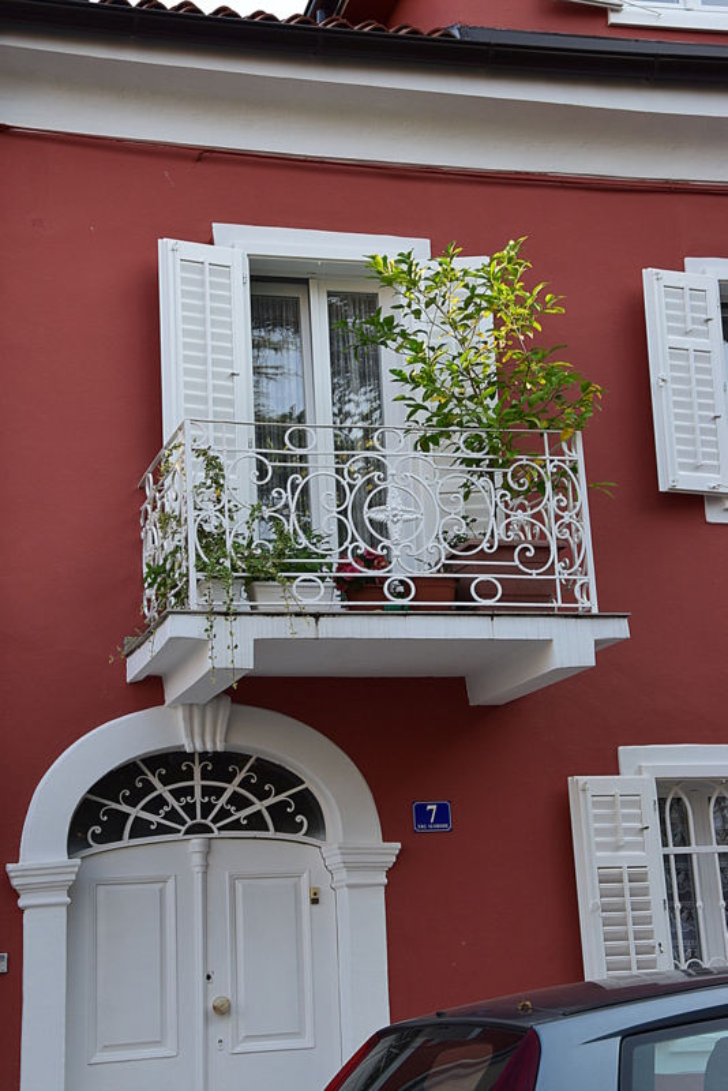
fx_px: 1818
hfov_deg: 22.6
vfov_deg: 33.4
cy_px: 546
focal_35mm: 60
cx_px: 364
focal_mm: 40
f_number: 9
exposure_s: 1/160
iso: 400
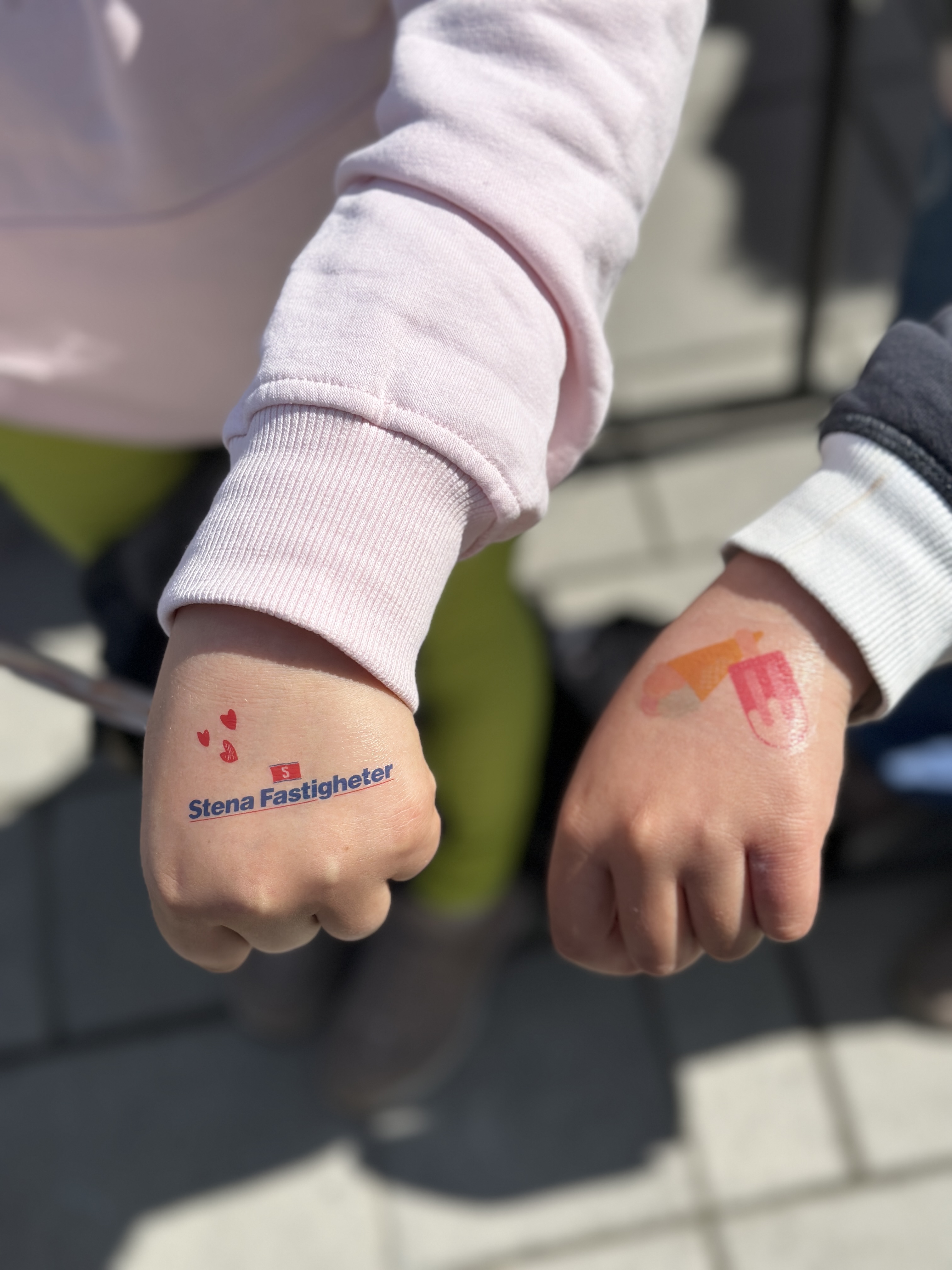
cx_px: 476
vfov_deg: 39.7
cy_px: 635
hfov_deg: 30.3
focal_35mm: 48
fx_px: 1760
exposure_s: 1/13699
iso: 100
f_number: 1.78
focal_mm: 6.86
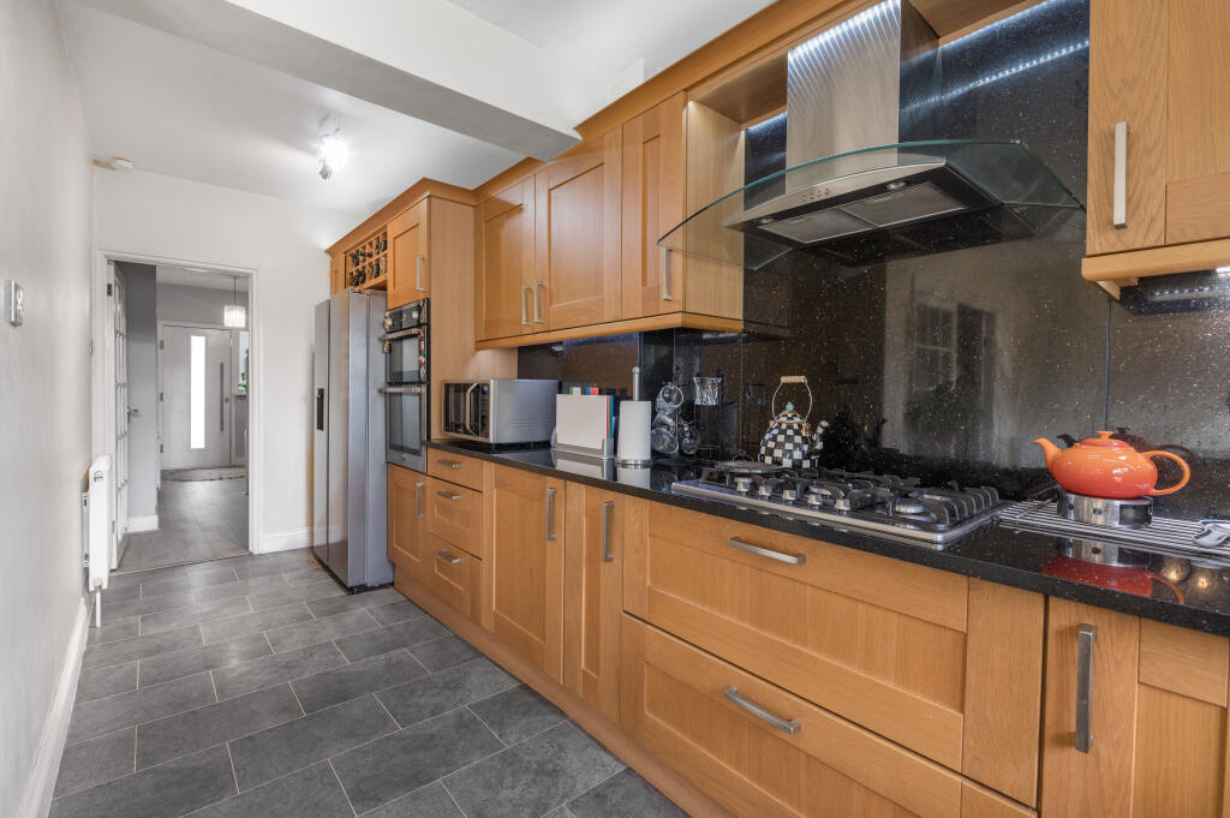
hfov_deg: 96.8
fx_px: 546
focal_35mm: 16
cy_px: 409
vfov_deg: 73.7
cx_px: 615
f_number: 8
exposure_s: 1/13
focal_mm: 16
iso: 800
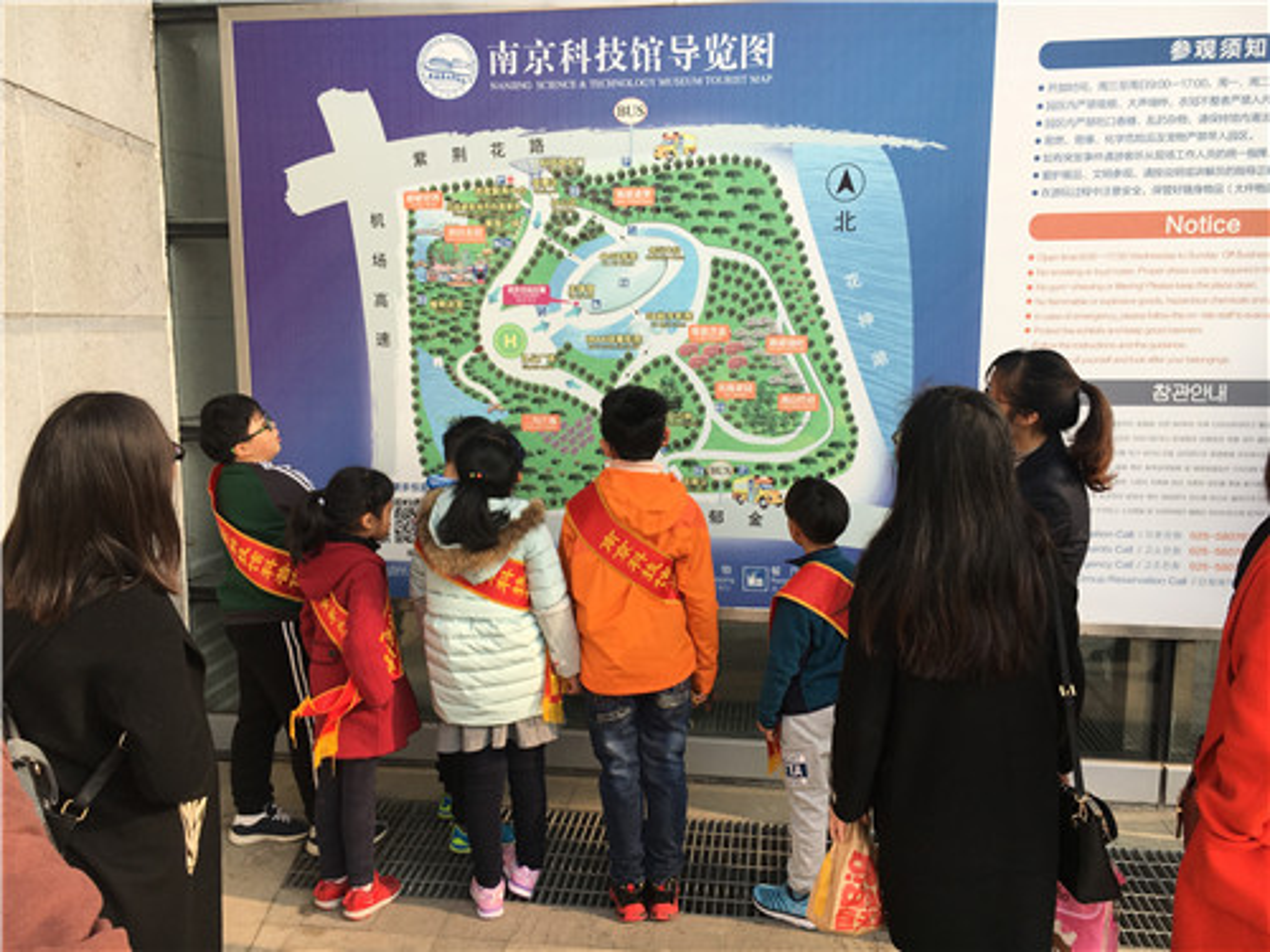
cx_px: 635
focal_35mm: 29
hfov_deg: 61.7
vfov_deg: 48.2
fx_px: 1064
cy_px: 476
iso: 25
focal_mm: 4.15
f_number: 2.2
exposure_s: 1/561
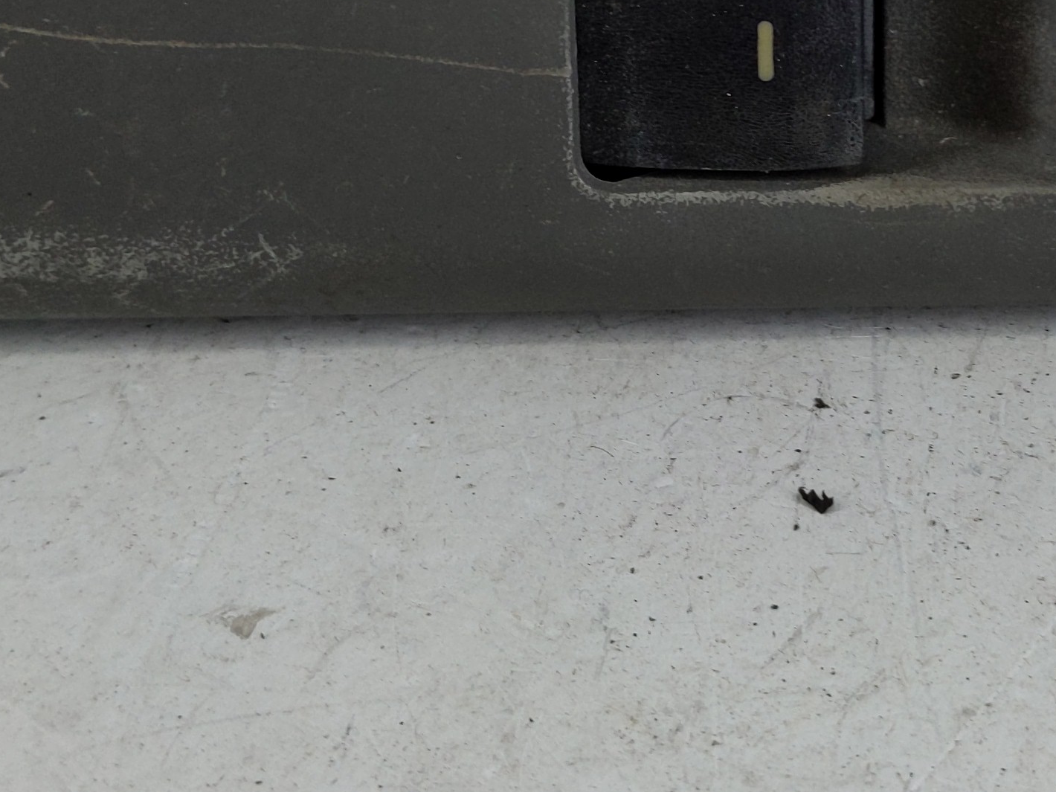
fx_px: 2166
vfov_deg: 20.4
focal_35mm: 71
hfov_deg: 27.2
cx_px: 744
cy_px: 106
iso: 55
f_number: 1.73
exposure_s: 1/109
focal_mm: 4.38
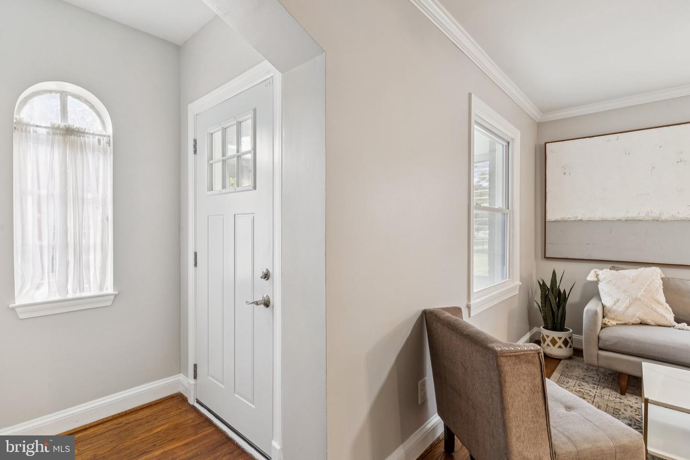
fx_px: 326
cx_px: 345
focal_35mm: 17
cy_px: 230
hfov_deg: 93.3
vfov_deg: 70.4
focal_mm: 17
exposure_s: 1/5
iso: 250
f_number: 9
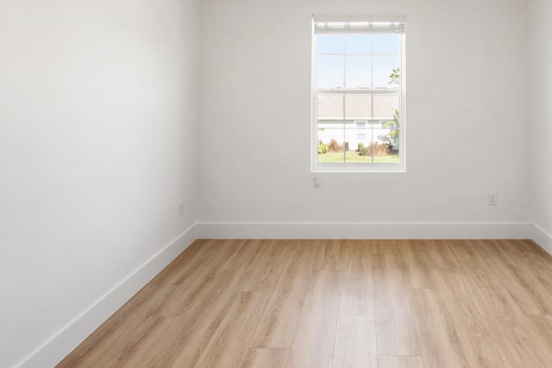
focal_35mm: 24
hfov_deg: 71.9
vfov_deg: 50.2
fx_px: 368
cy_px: 79
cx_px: 361
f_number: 7.1
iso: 320
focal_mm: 10
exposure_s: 1/4
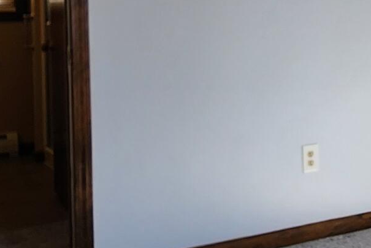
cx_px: 397
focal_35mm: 67
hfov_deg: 27.7
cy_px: -1
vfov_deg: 19.7
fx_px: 691
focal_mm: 2.2
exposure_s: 1/120
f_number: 2.2
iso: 64
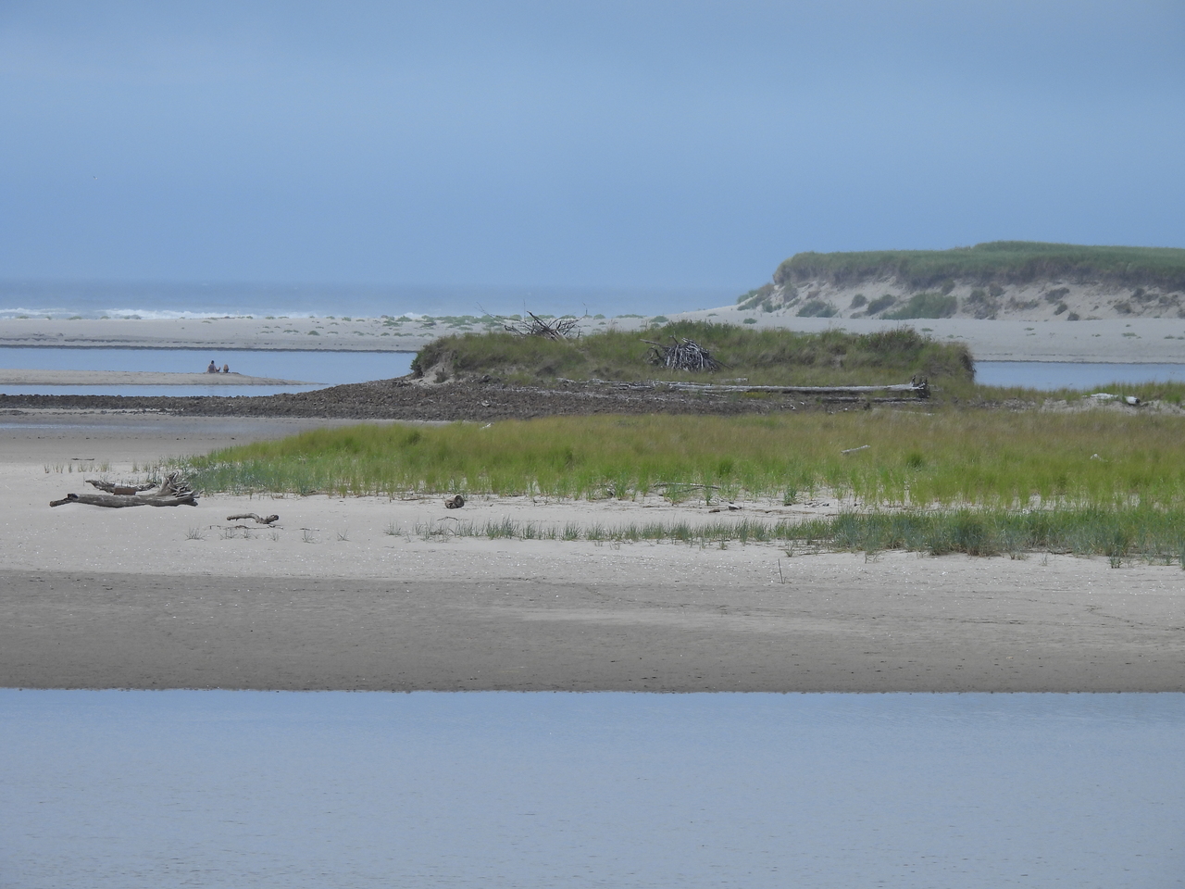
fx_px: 10954
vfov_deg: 4.6
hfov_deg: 6.2
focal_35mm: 320
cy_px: 444
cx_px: 592
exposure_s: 1/1000
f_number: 5
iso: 100
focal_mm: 57.1
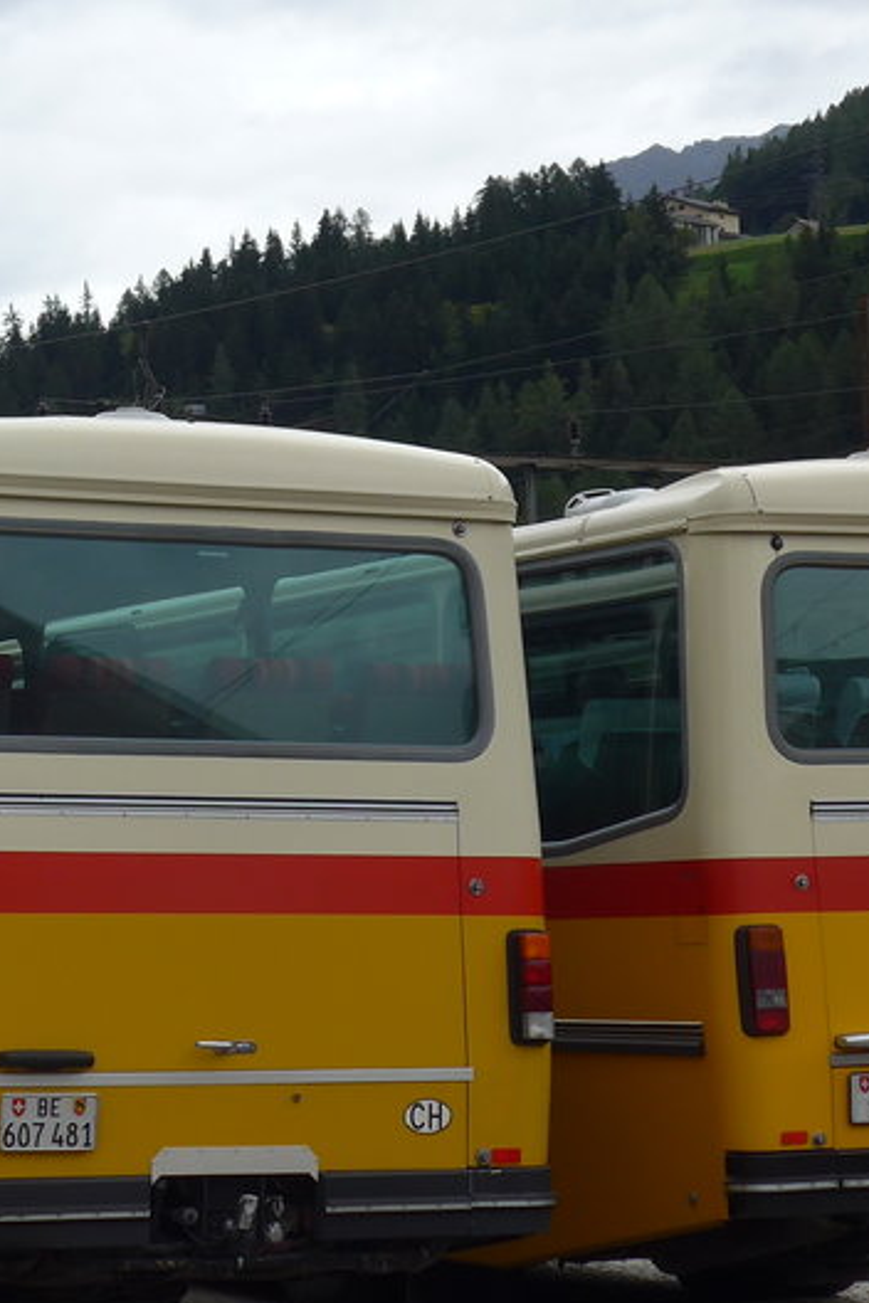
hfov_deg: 11.1
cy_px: 496
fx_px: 4453
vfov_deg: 16.6
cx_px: 254
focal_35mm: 123
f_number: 3.3
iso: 80
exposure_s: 1/1000
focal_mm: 10.7
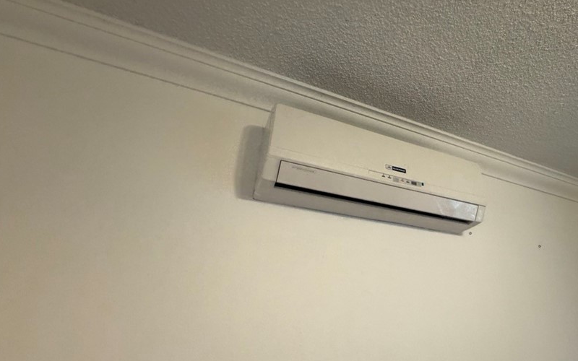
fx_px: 299
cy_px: 192
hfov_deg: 86.3
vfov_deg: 62.2
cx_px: 361
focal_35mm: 19
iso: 320
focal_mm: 2.22
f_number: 2.2
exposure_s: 1/120
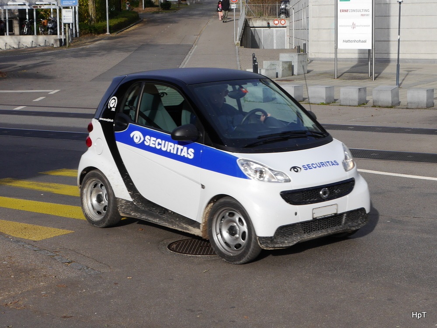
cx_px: 218
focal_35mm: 44
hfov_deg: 42.9
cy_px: 164
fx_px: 555
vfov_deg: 32.9
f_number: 8
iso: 160
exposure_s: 1/320
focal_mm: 22
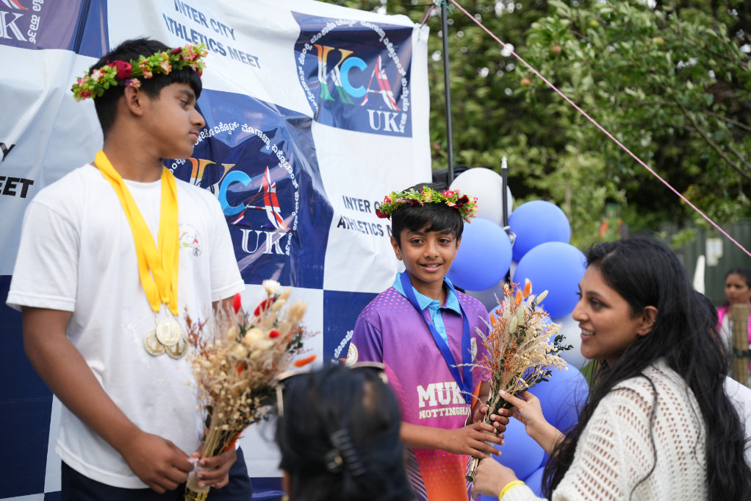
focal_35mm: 52
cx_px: 376
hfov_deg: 38.5
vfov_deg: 26.2
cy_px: 250
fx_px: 1076
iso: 250
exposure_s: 1/800
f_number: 2.8
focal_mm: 51.6
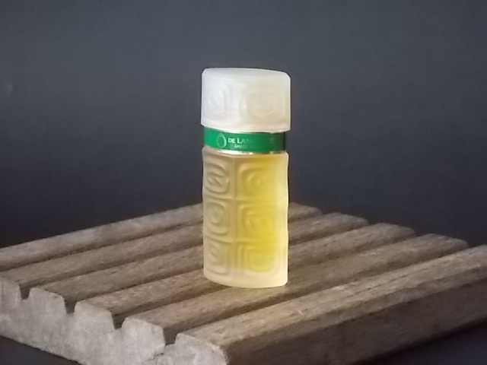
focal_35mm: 113
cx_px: 244
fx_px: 1590
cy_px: 182
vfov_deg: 13.1
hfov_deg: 17.4
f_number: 6
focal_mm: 20.1
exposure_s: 1/100
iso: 800
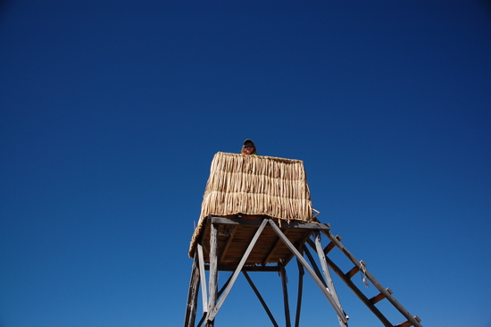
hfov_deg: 57.3
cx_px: 246
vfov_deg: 39.9
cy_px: 164
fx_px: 450
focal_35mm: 33
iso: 200
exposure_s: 1/2500
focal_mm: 22
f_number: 3.8
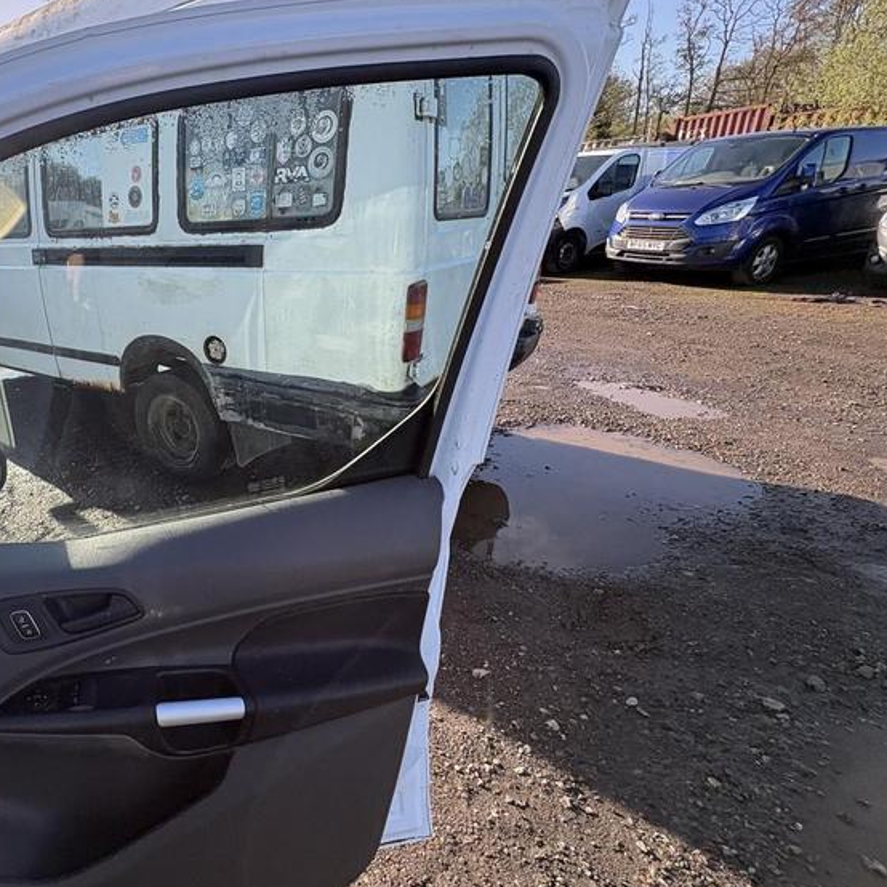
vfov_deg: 74.8
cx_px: 215
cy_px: 450
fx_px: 580
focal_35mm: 20
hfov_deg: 69.5
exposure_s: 1/401
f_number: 2.2
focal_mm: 2.22
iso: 40
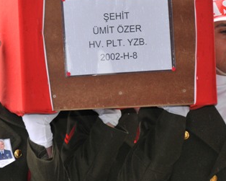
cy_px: 55
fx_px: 2012
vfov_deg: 5.1
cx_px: 94
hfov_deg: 6.4
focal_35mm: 301
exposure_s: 1/250
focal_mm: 105
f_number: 5.6
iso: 640
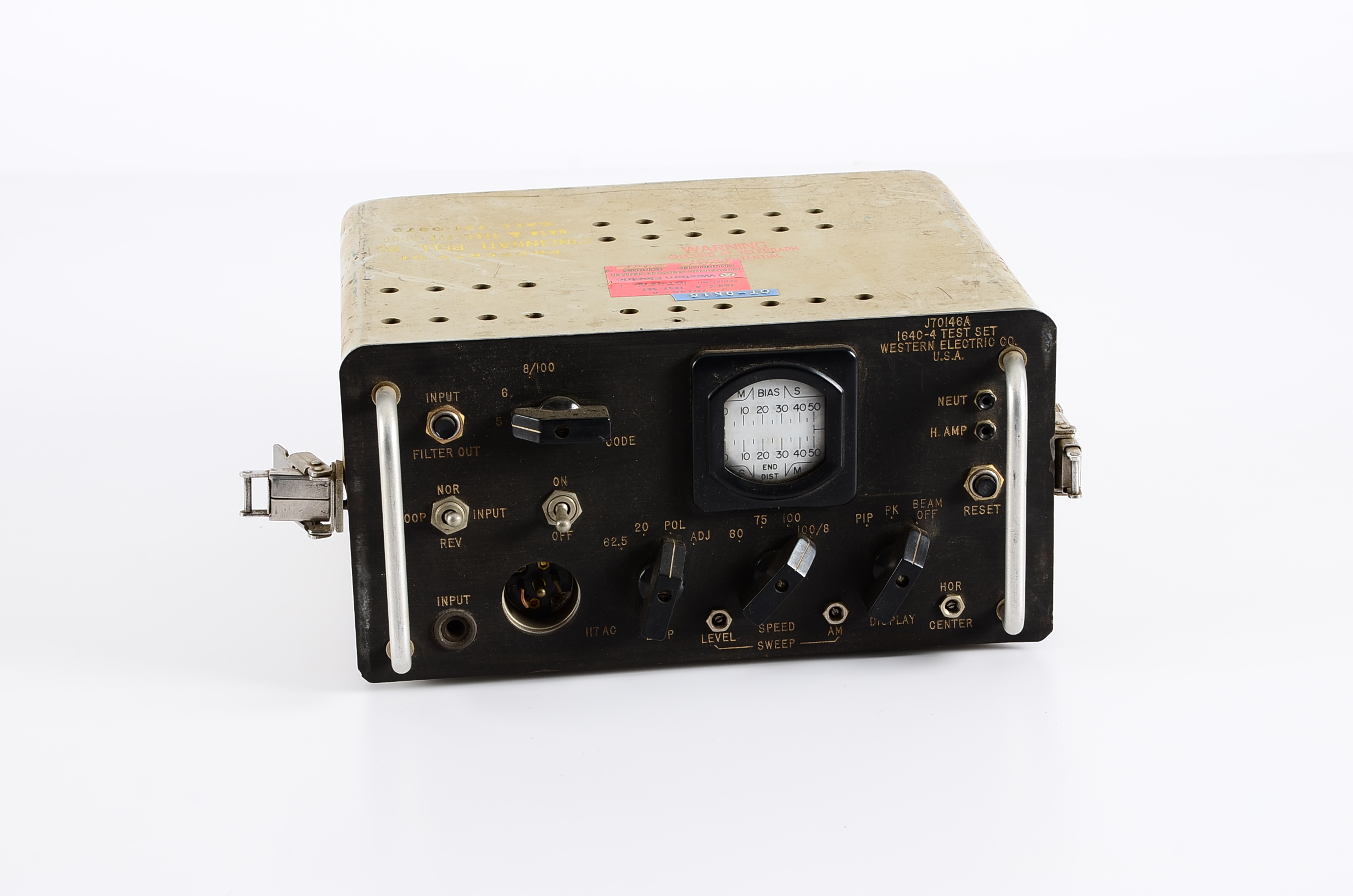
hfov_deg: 23.4
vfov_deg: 15.6
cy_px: 448
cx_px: 676
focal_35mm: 87
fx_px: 3263
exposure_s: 1/125
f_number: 10
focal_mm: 58
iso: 100
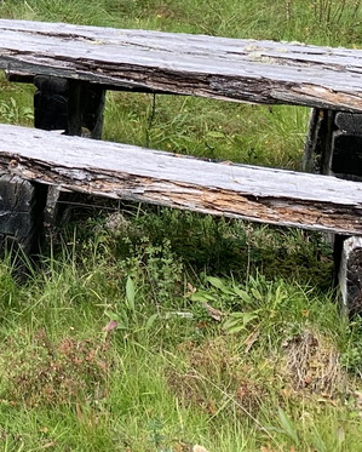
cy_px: -205
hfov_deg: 16.5
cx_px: -131
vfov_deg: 19.4
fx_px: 1164
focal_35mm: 87
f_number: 1.8
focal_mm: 4.25
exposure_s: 1/367
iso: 25
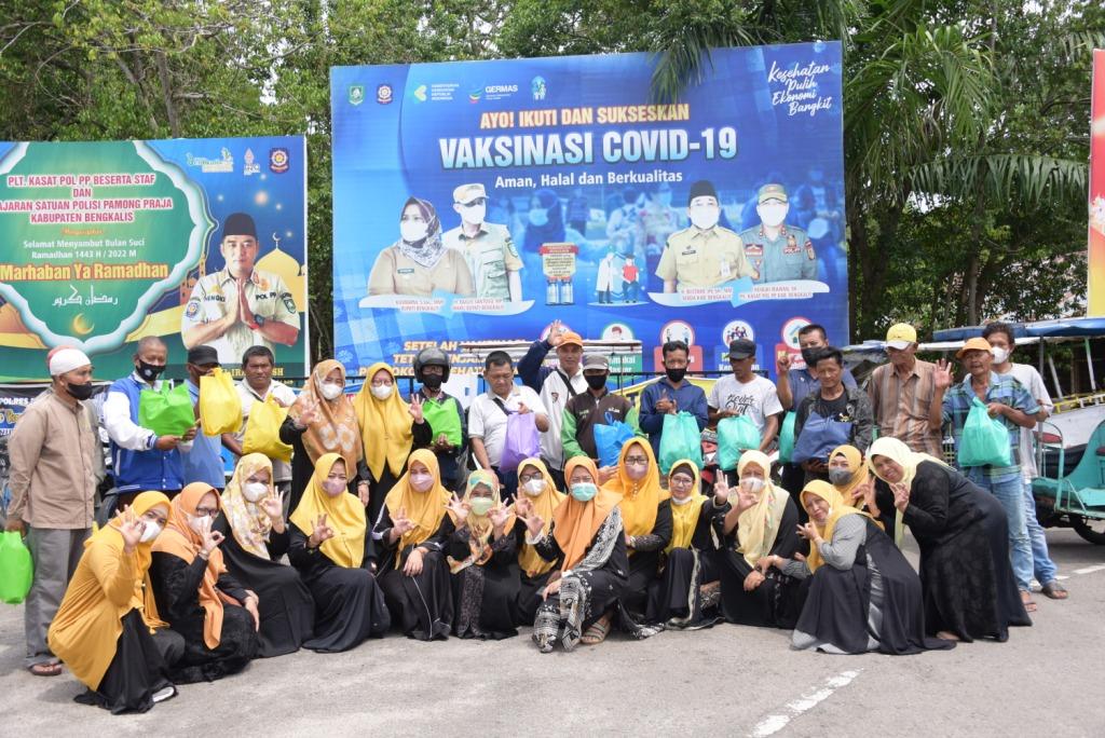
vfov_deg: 35.1
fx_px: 1167
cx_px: 552
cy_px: 369
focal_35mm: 38
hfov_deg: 50.7
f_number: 5.6
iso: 125
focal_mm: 38
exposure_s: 1/320
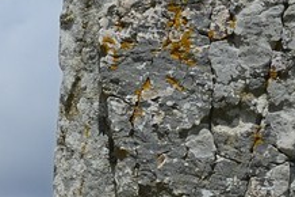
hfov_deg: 7.0
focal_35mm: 264
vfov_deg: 5.1
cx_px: -590
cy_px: 405
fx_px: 2162
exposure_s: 1/320
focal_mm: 36
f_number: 13
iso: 200
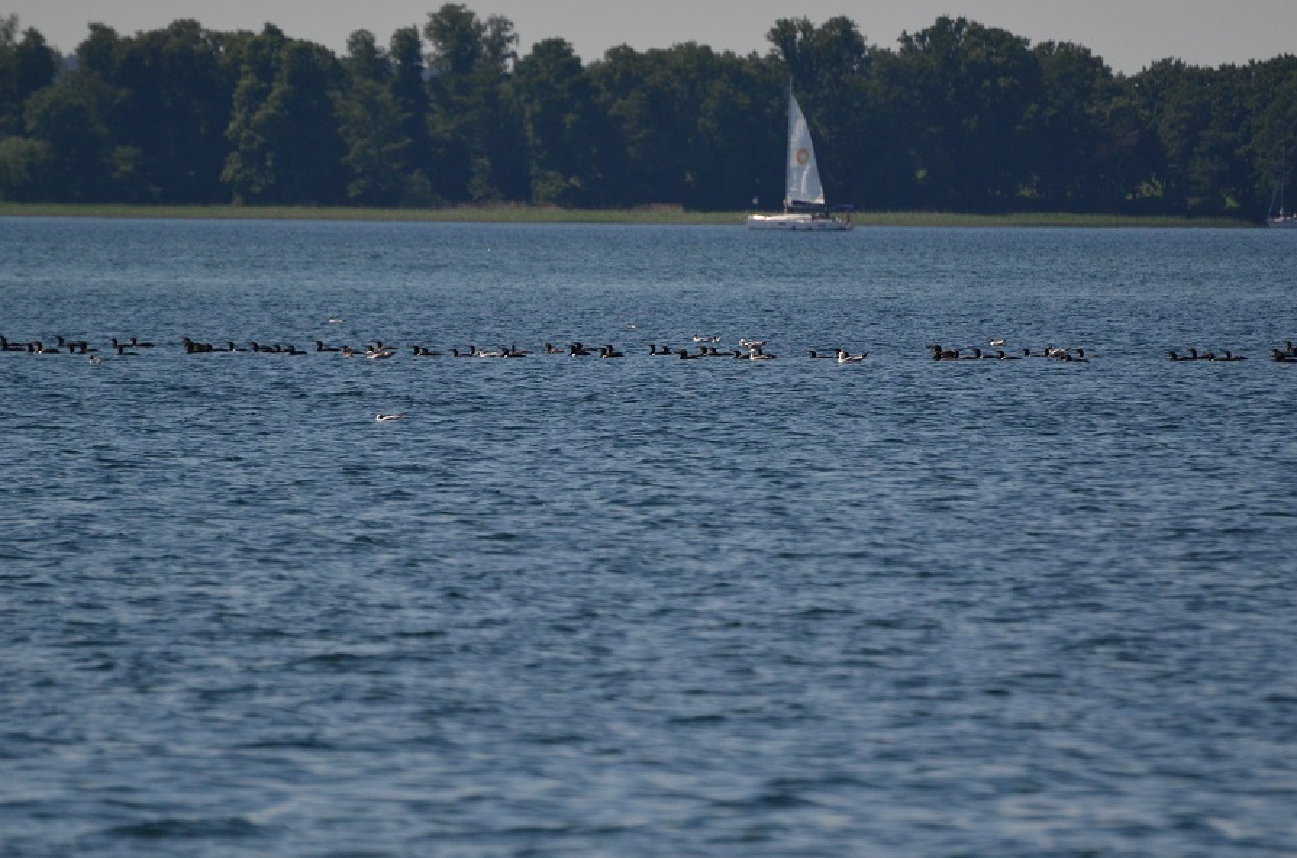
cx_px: 709
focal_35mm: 503
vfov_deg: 2.7
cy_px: 420
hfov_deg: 4.1
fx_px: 18077
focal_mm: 300
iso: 720
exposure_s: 1/8000
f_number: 5.6
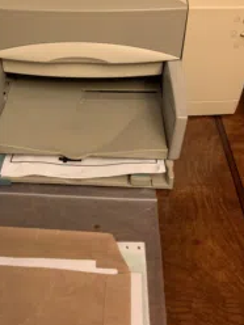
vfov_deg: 44.6
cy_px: 135
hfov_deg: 33.8
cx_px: 68
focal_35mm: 42
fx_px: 395
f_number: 1.8
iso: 400
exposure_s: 1/25
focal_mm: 4.25
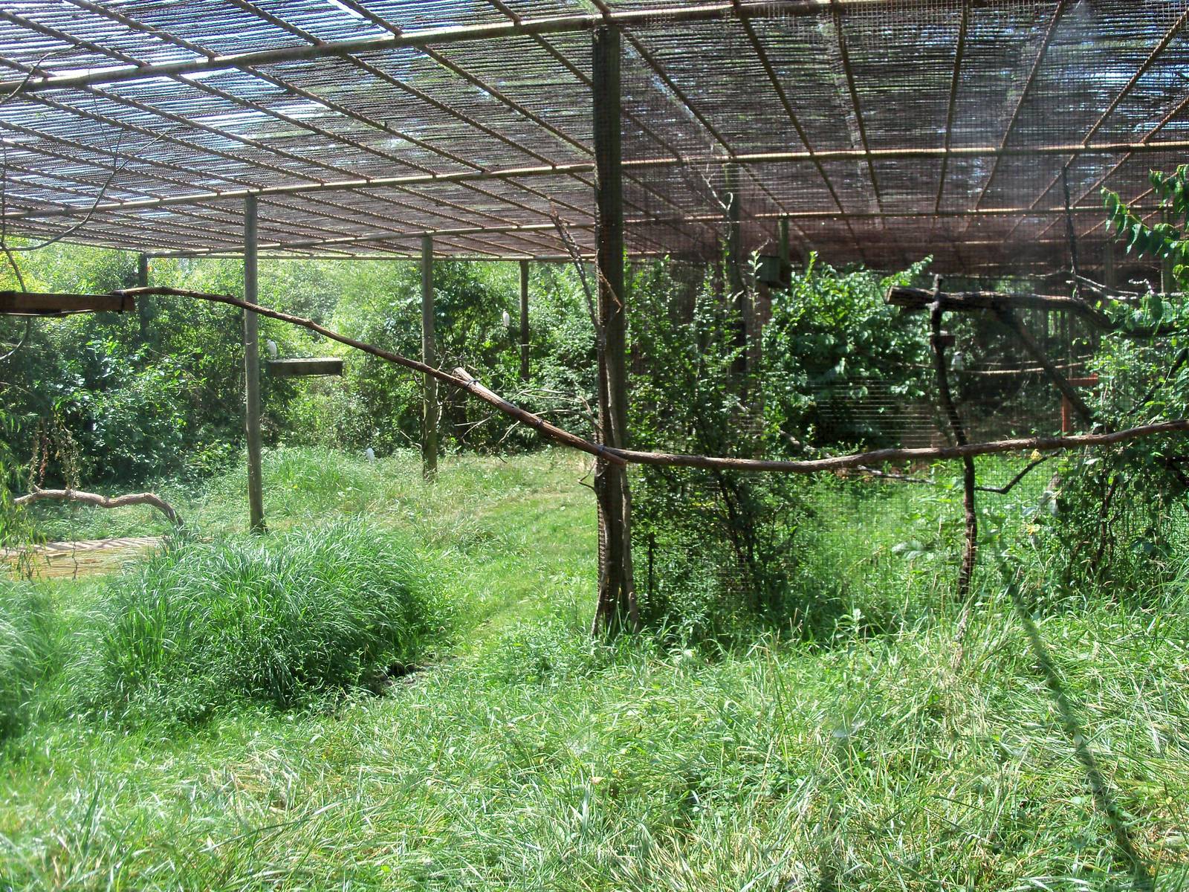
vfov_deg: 40.7
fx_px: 1202
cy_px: 446
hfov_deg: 52.6
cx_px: 594
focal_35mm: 35
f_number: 3
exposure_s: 1/250
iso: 80
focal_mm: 6.3
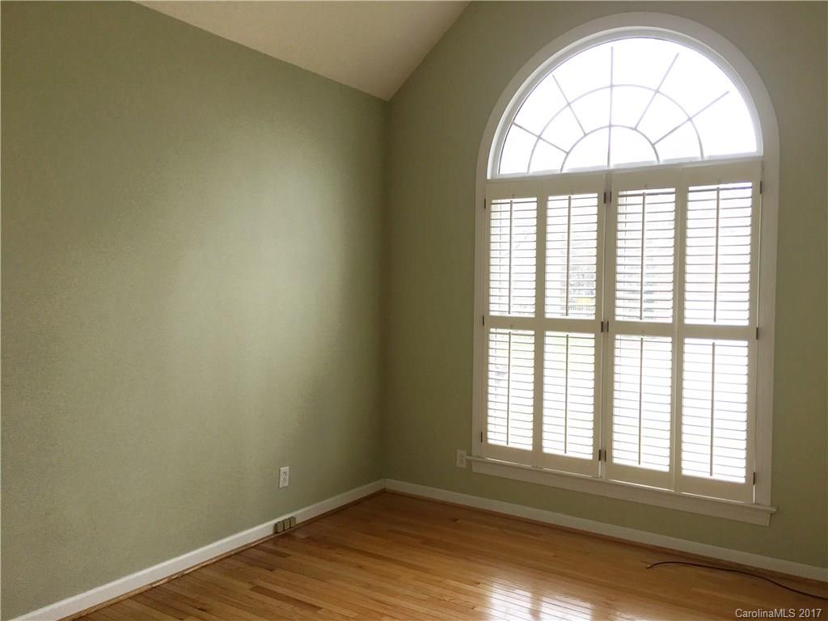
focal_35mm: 29
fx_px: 694
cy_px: 310
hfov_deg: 61.7
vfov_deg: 48.2
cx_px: 414
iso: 25
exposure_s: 1/60
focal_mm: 4.15
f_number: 2.2
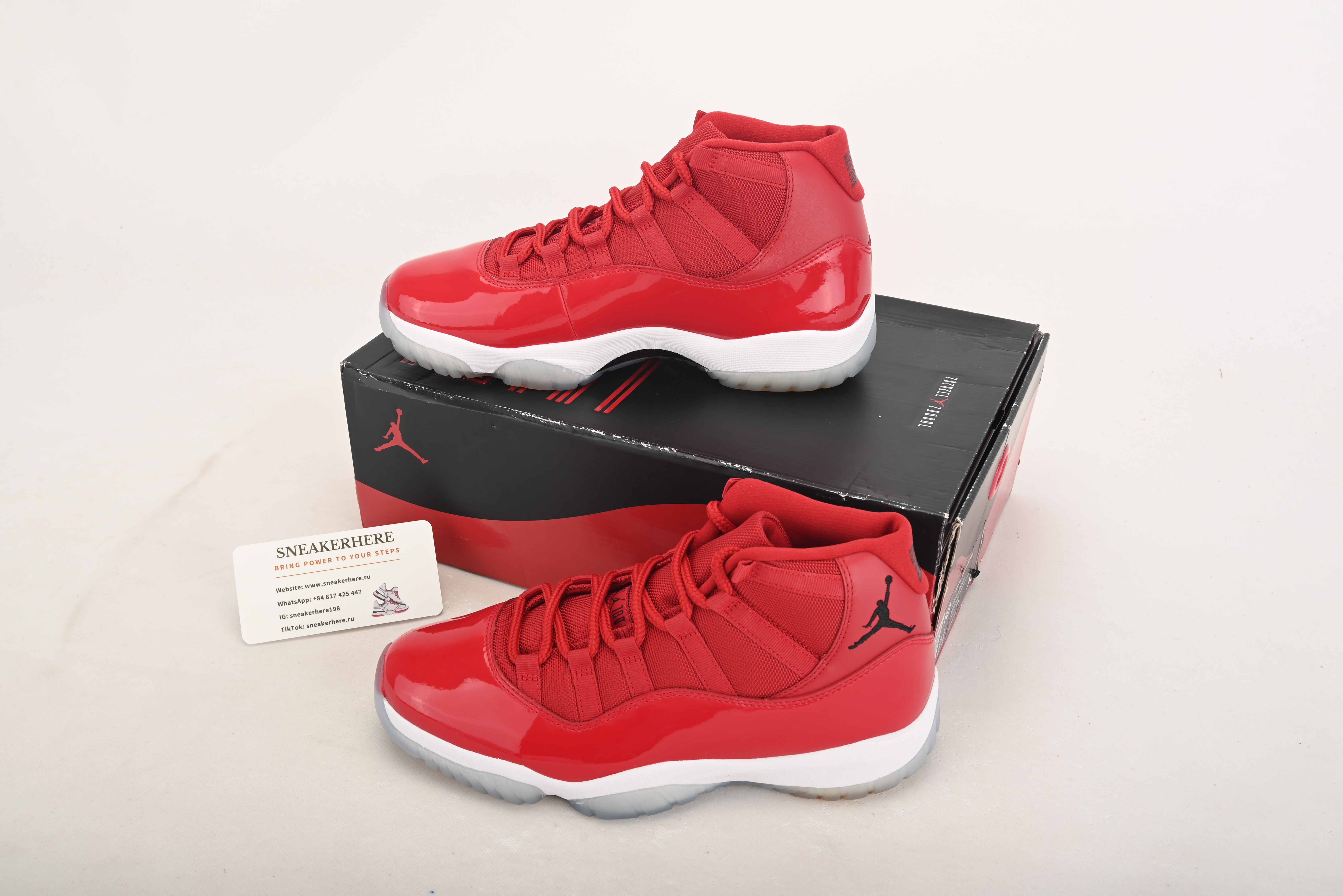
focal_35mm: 34
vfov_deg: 38.4
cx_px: 672
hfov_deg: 55.1
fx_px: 1287
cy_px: 448
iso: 100
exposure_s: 1/200
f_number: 11
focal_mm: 34.5
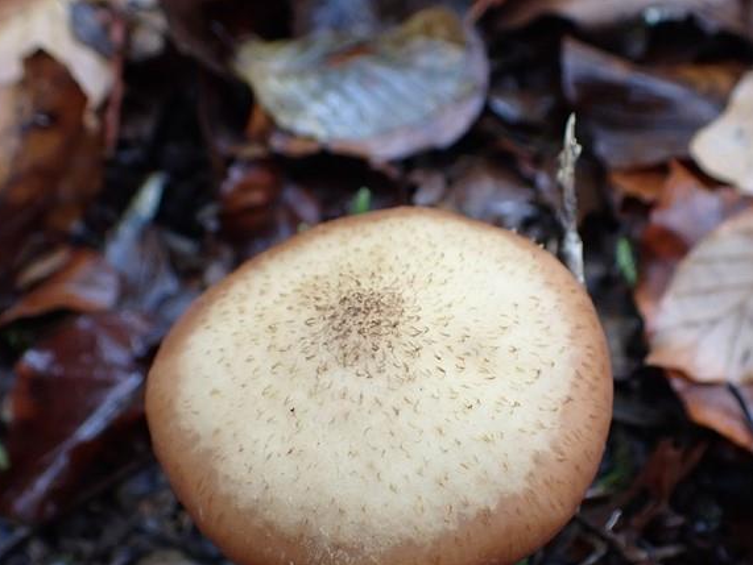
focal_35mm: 42
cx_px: 423
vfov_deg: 34.1
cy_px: 373
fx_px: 914
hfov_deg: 44.7
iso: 320
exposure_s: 1/125
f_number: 2.3
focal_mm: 5.4
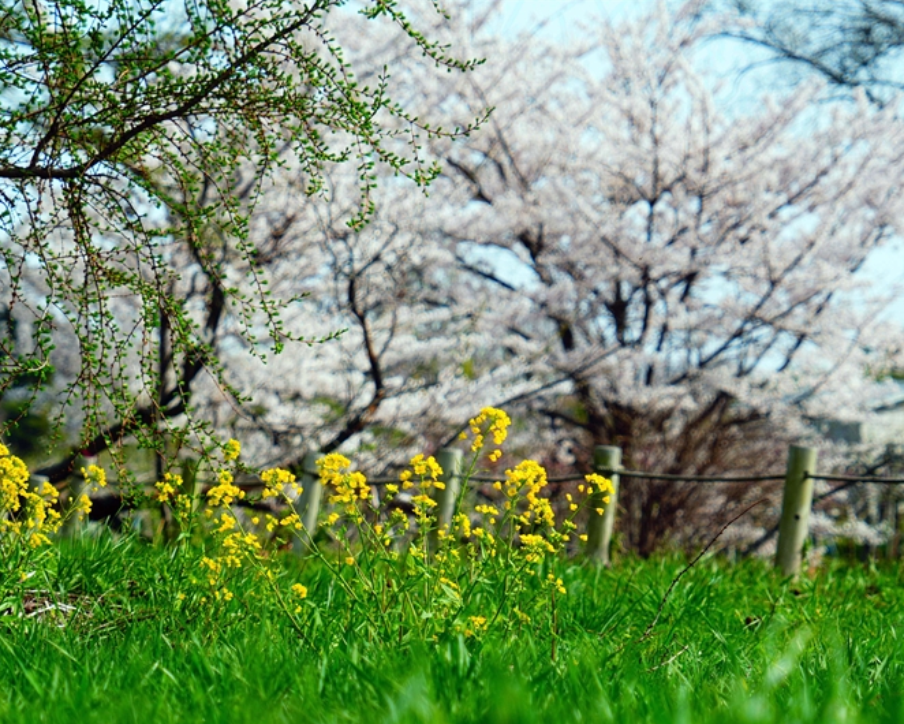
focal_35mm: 179
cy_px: 363
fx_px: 4779
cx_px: 421
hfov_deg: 10.8
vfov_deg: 8.7
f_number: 7.1
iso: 100
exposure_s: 1/250
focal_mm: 105
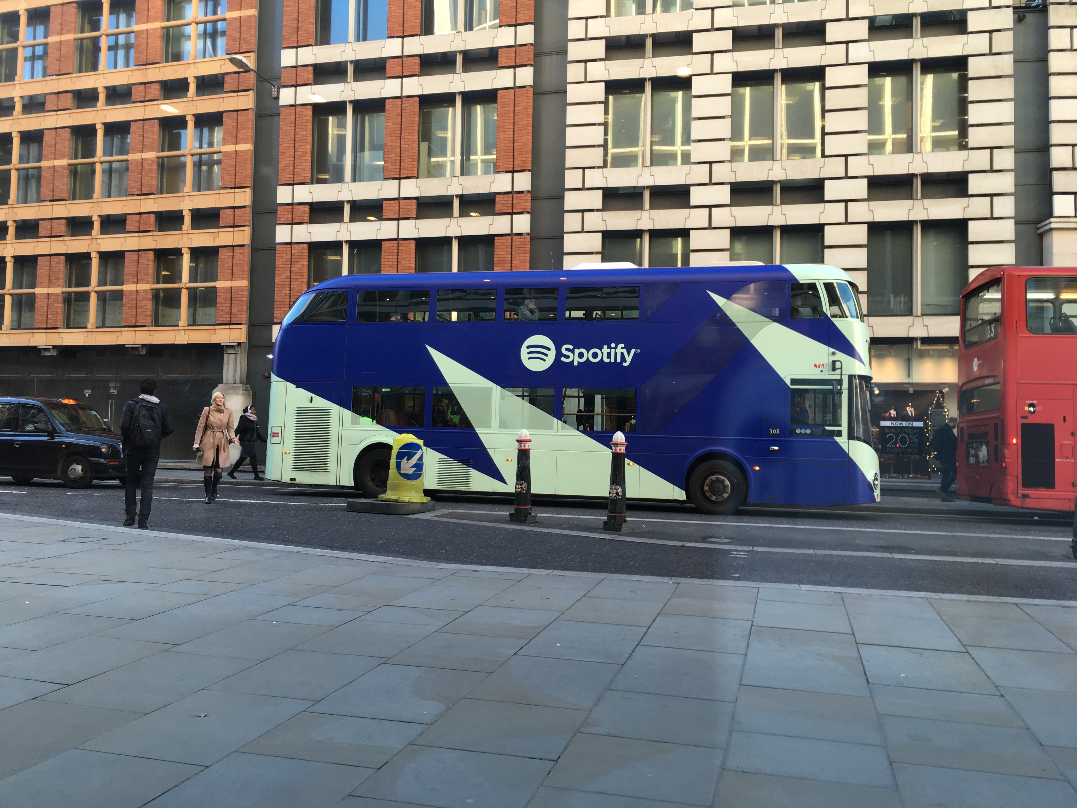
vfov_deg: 48.2
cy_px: 404
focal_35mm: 29
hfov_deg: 61.7
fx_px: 902
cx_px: 538
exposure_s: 1/50
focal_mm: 4.15
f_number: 2.2
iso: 32
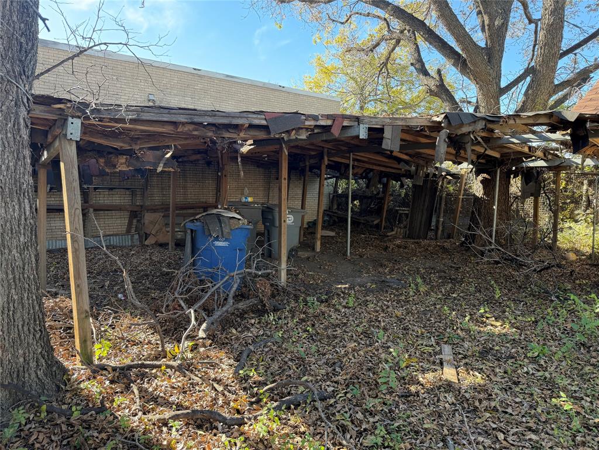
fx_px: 415
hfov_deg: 71.6
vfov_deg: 56.8
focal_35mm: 24
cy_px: 225
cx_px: 300
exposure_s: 1/243
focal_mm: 6.76
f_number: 1.78
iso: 80
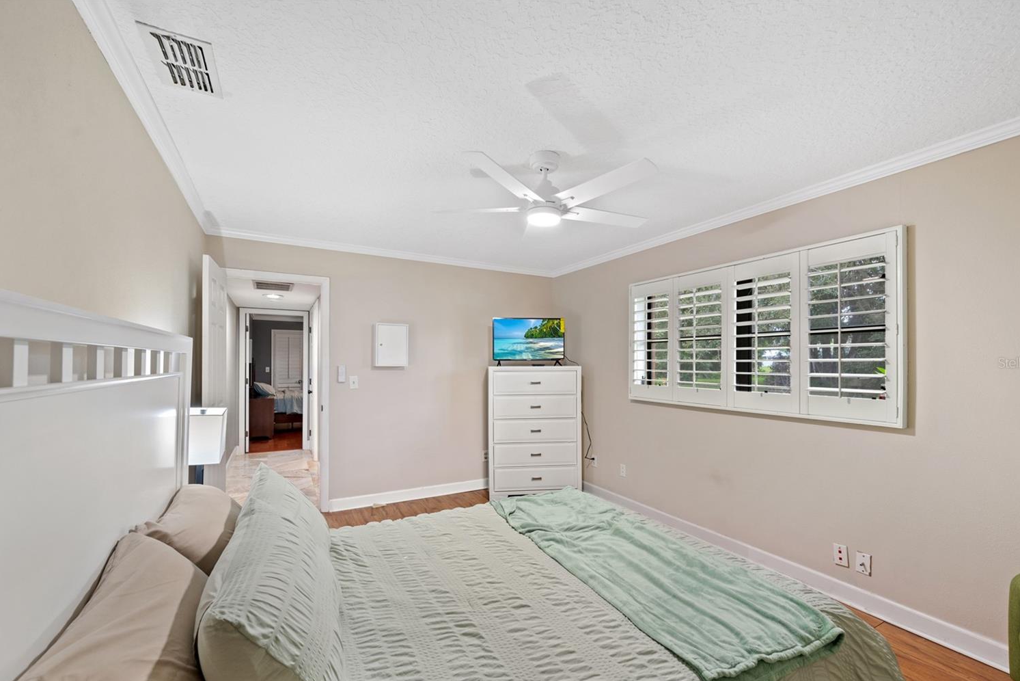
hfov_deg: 100.4
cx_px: 512
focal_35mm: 15
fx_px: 425
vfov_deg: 77.3
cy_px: 363
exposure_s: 1/1.25
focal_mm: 14
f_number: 6.3
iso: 250
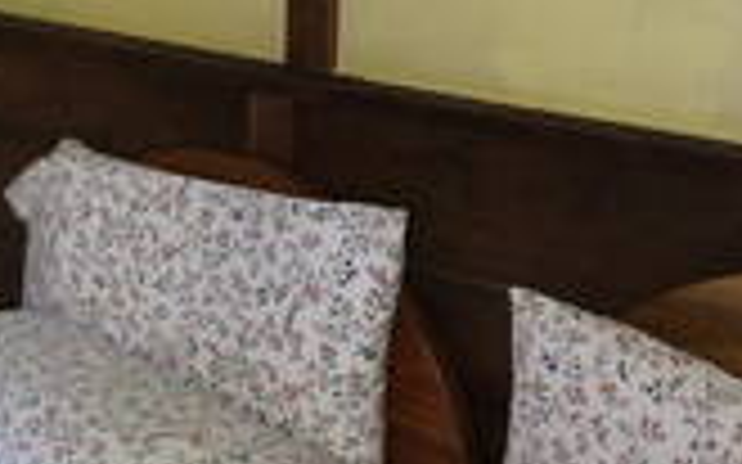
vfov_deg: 19.3
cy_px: 135
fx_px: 1354
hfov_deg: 29.8
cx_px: 130
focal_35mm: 67
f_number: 2.2
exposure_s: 1/33
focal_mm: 4.15
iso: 160
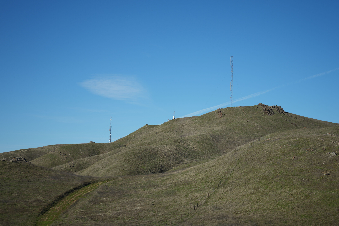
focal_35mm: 82
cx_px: 170
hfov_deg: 24.8
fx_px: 772
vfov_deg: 16.7
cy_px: 113
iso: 125
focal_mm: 82
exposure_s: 1/1000
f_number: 6.3
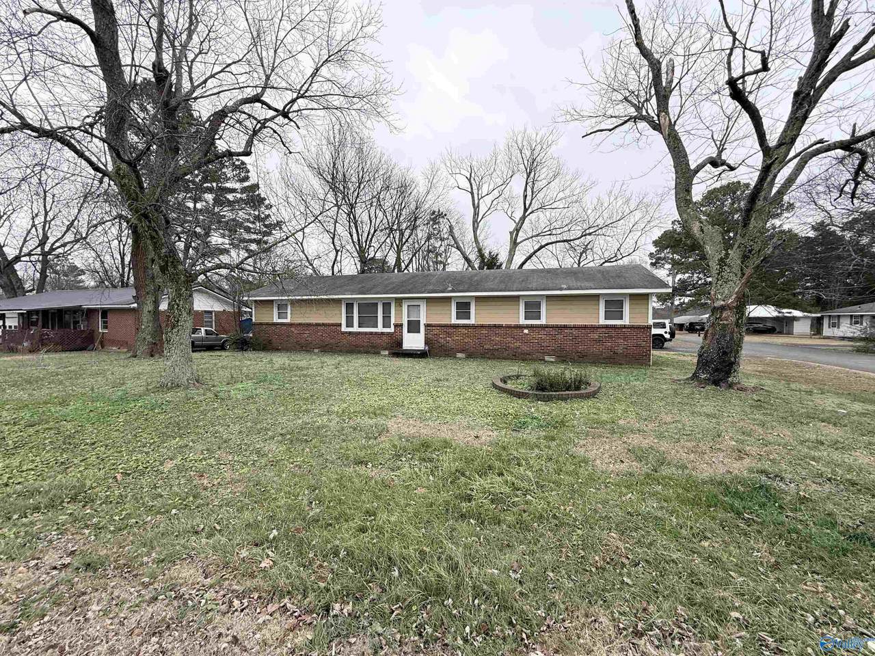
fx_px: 354
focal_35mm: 14
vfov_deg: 85.7
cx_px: 438
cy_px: 328
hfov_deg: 102.1
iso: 50
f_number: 2.2
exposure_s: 1/256
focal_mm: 2.22
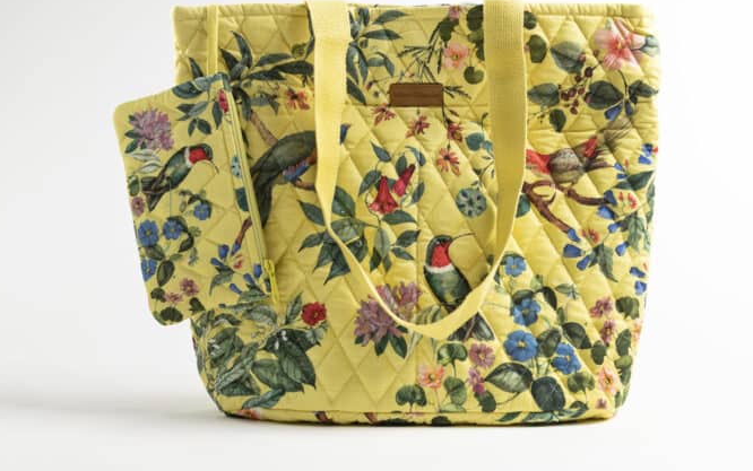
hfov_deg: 15.2
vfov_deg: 9.6
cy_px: 205
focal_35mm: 137
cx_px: 423
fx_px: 2813
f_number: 8
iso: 500
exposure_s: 1/30
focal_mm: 112
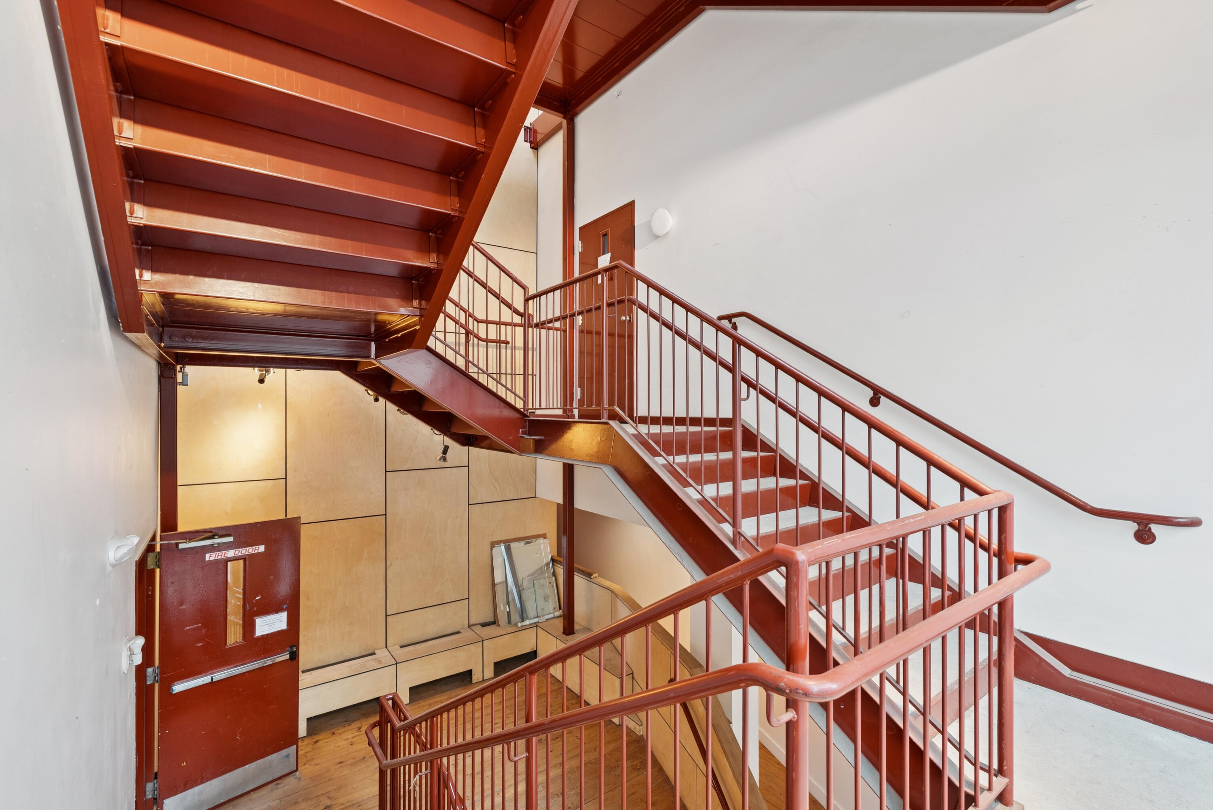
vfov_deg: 73.8
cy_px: 405
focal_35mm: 16
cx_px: 606
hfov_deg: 96.7
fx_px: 539
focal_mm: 16
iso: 320
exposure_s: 1/13
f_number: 7.1
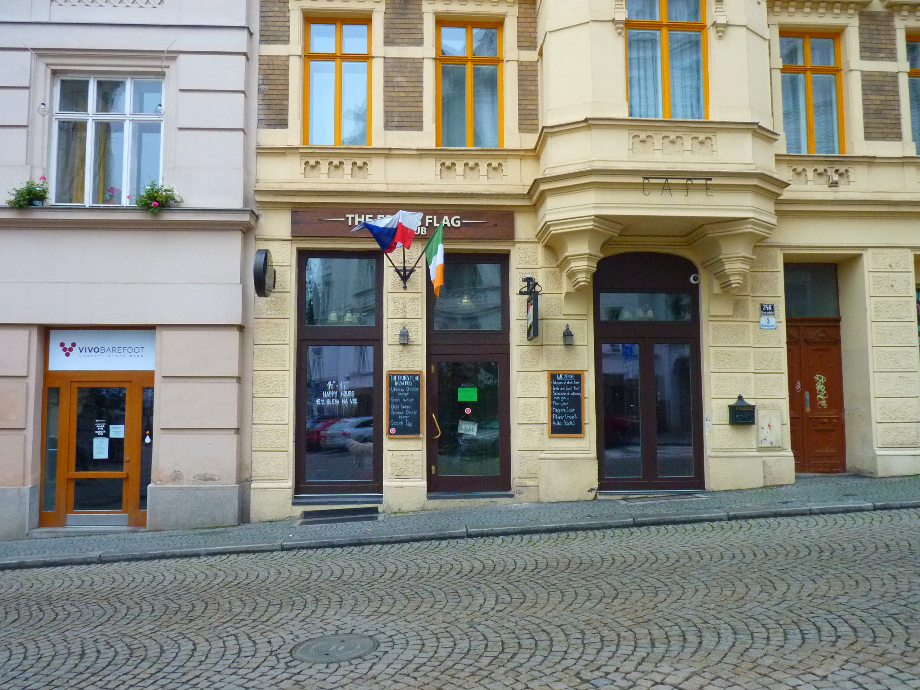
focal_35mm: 27
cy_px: 345
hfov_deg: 65.3
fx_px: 718
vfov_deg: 51.4
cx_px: 460
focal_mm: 4.8
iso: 400
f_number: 2.8
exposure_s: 1/30
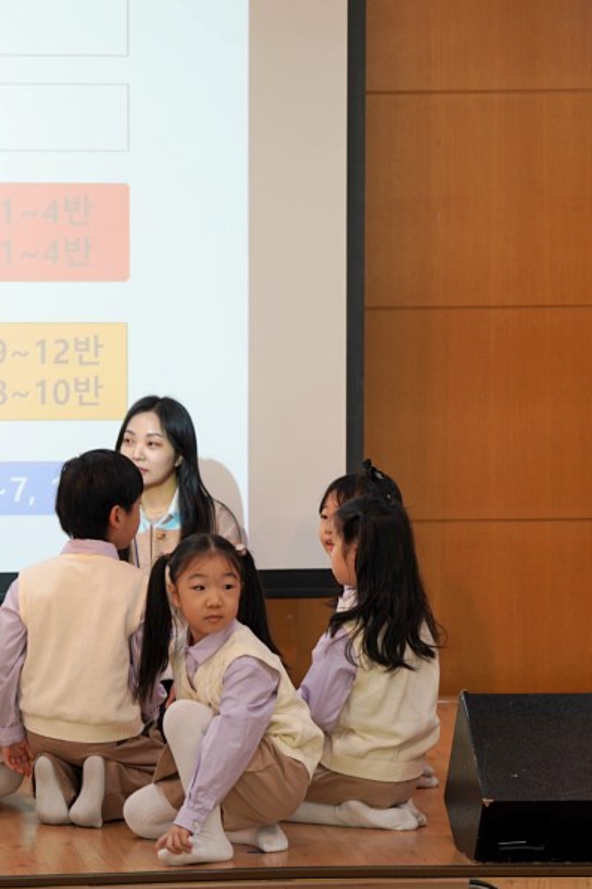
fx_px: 3801
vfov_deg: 13.3
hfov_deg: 8.9
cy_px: 443
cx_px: 133
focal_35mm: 154
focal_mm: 102
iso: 400
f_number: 4
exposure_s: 1/160
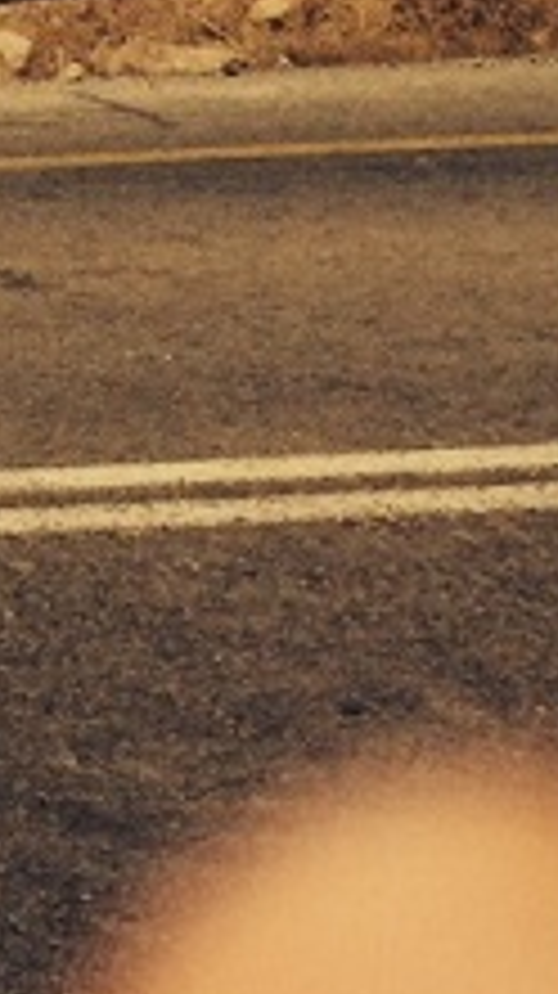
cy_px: -367
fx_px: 3637
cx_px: -760
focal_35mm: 138
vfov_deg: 14.8
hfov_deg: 8.1
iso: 32
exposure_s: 1/3165
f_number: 2.2
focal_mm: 4.12
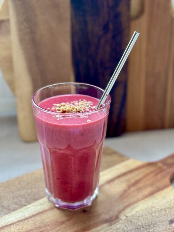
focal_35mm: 48
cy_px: 116
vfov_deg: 39.7
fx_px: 322
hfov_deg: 30.3
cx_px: 87
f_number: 1.78
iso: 125
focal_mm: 6.86
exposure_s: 1/74
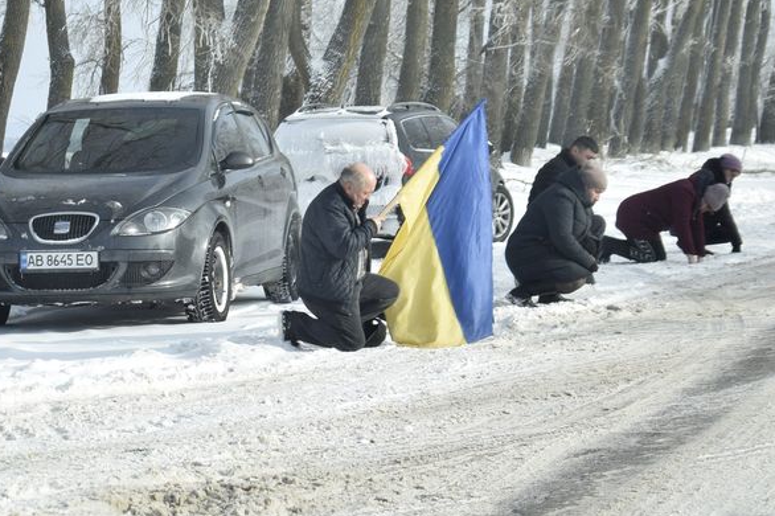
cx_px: 353
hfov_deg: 19.3
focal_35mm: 106
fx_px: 2273
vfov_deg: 12.9
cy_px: 302
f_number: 5.6
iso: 200
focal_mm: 55
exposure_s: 1/640
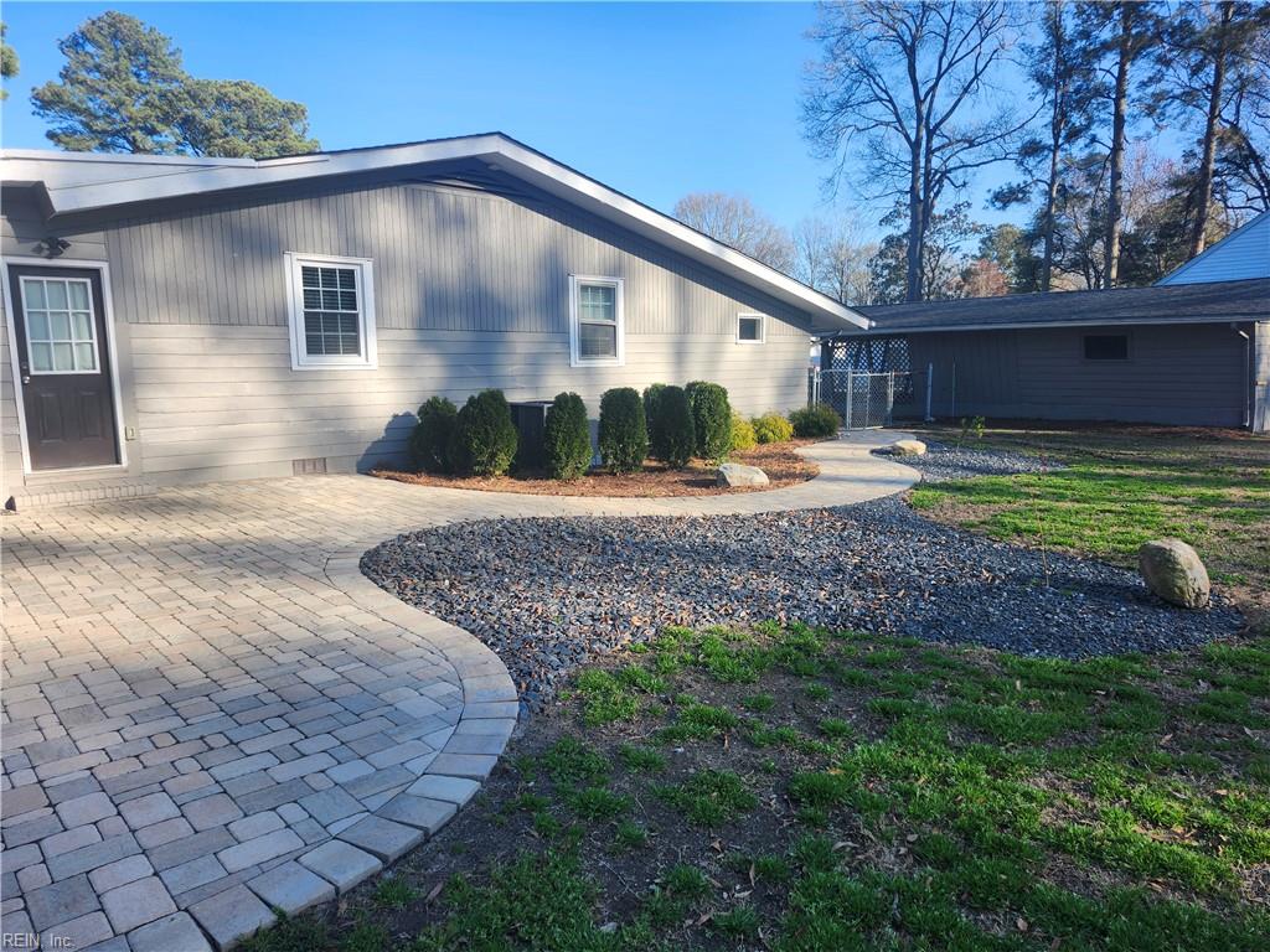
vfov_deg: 58.9
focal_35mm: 23
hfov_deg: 73.9
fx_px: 844
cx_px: 635
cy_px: 476
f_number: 1.8
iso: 25
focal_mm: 5.54
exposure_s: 1/556
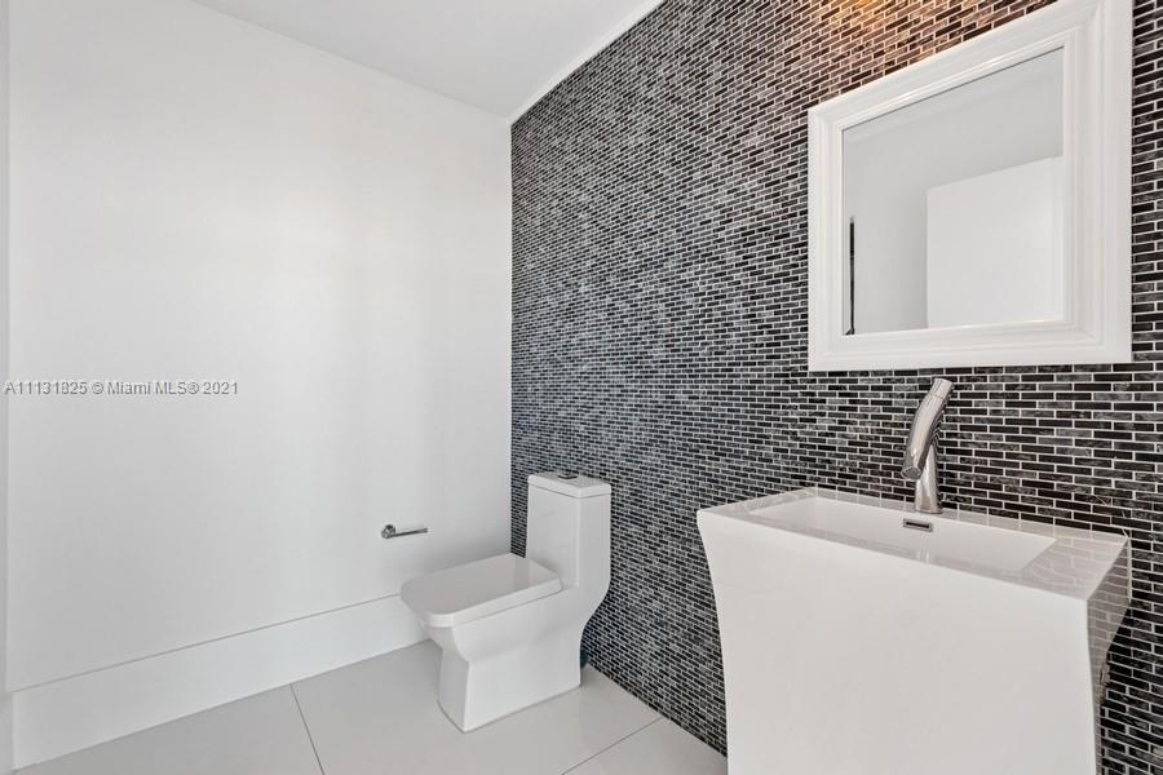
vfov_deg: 77.3
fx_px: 485
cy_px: 388
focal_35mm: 15
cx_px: 582
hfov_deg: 100.4
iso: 200
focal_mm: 10
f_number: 5.6
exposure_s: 1/6
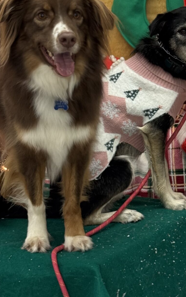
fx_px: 860
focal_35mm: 106
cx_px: 176
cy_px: 77
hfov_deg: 12.2
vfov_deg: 19.5
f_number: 1.78
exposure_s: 1/60
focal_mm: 6.76
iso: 160
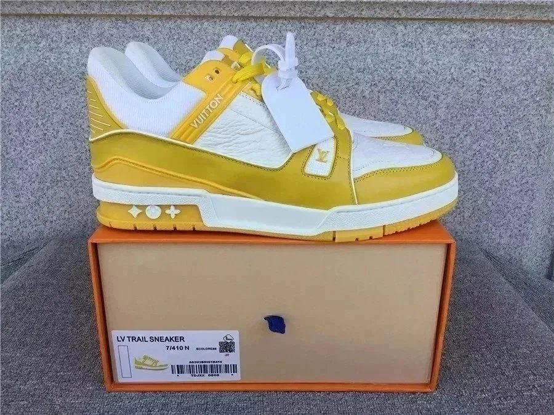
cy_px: 208
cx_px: 277
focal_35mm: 31
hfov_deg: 58.4
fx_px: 496
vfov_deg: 45.4
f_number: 2.4
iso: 25
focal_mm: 3.3
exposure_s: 1/388
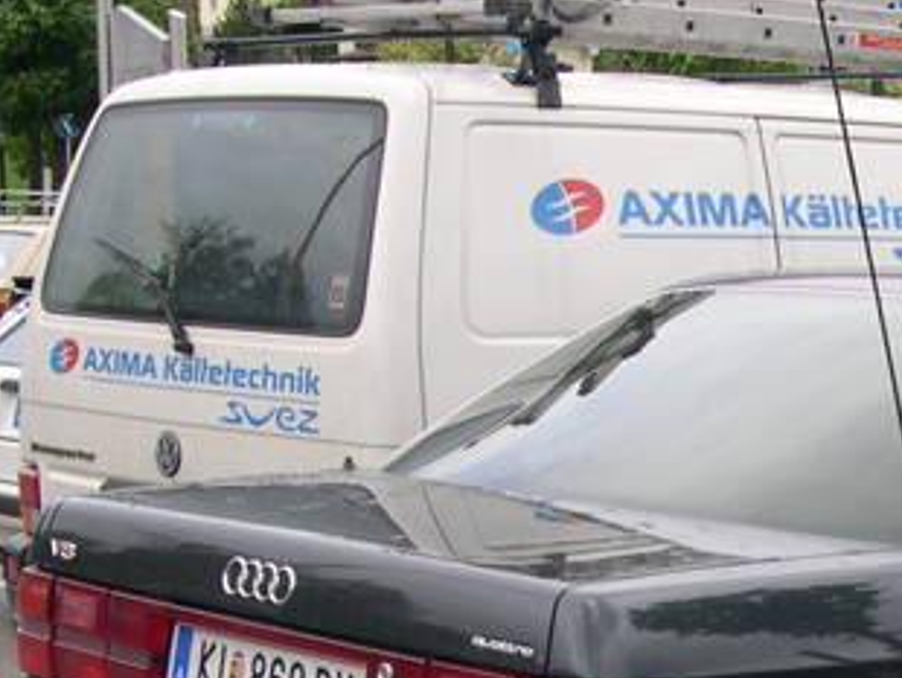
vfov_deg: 14.8
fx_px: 2556
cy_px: 730
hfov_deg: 19.3
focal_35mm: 98
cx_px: 972
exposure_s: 1/84.1
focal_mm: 8
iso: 100
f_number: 7.6
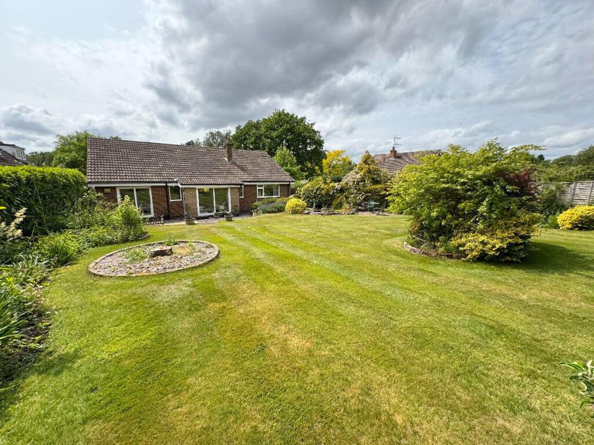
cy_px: 222
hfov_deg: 102.1
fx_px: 240
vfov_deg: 85.7
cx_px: 297
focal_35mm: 14
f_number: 2.2
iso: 50
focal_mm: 2.22
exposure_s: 1/1395
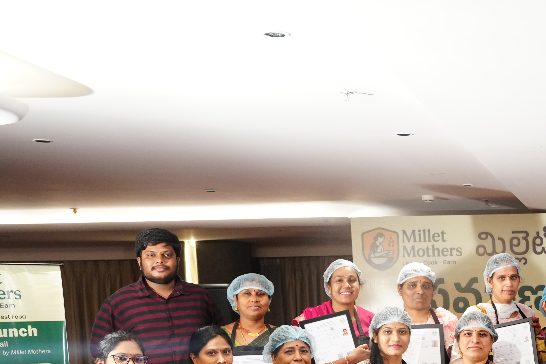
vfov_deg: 18.0
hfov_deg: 25.3
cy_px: 449
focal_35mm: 72
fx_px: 1088
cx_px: 658
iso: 2000
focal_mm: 28.3
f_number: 4.5
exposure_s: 1/125
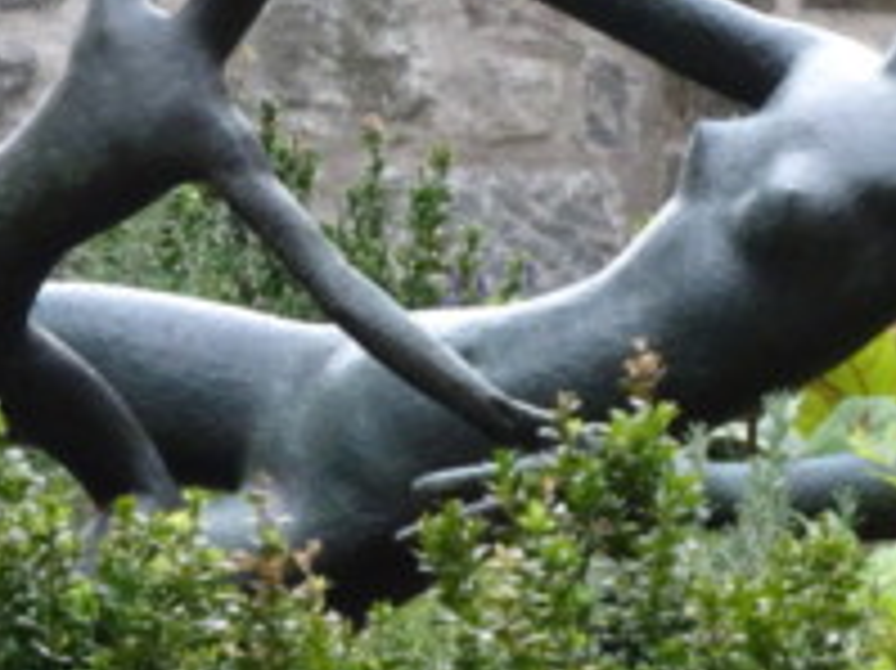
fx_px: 19996
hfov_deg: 2.6
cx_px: 369
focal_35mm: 773
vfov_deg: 1.9
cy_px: 241
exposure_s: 1/80
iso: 800
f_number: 6.3
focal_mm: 52.59
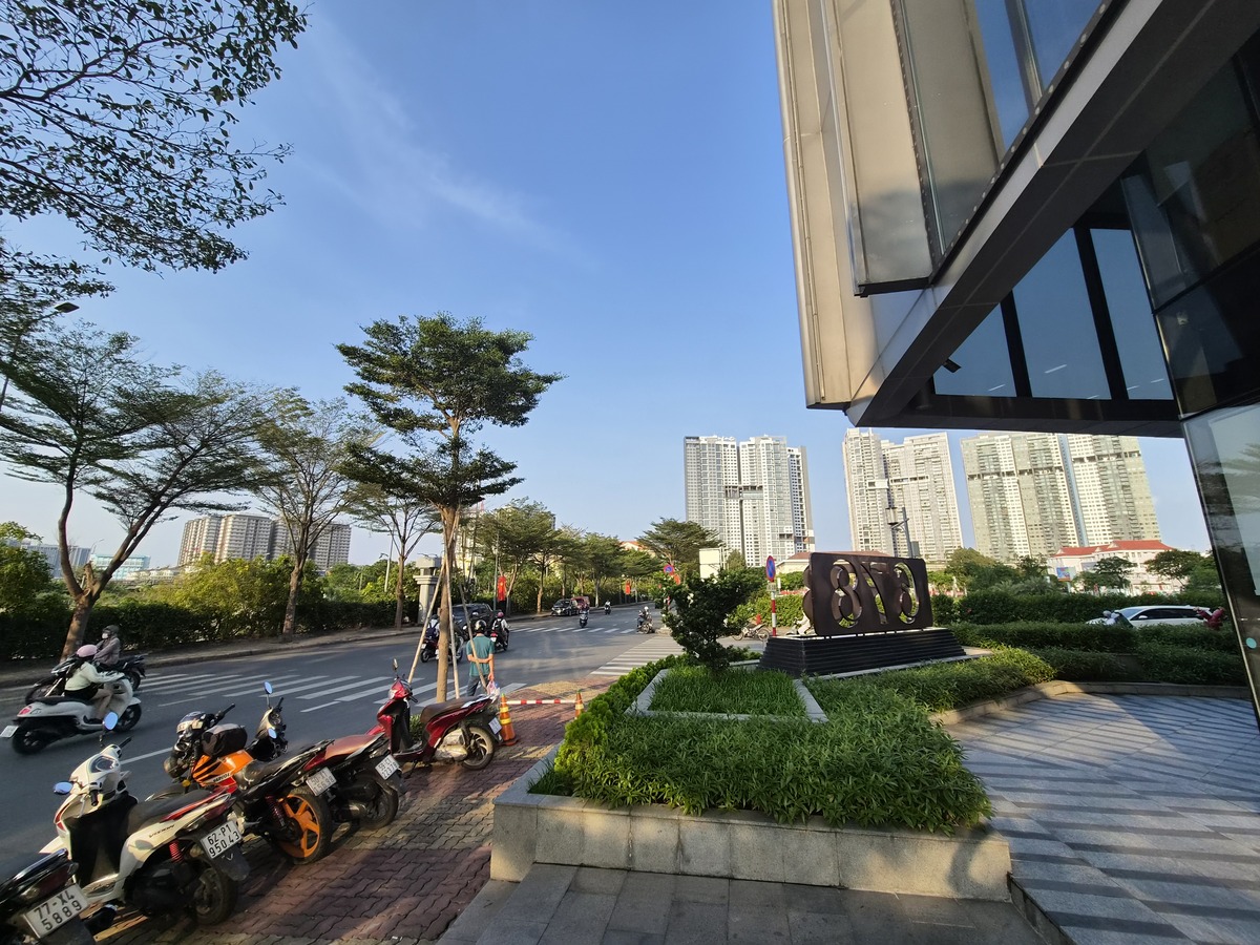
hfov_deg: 106.2
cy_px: 472
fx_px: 473
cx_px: 630
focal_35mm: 13
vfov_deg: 89.9
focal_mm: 2.2
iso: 100
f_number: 2.2
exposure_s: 1/1584
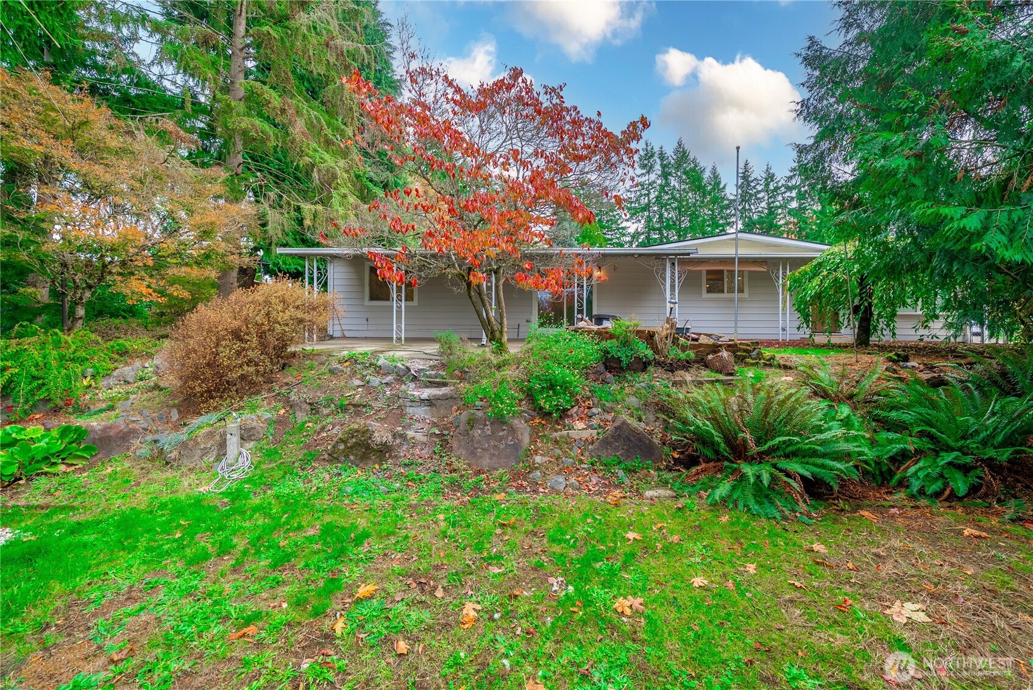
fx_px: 373
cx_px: 516
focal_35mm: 13
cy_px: 345
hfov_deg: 108.3
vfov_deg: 85.5
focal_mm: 13
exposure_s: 1/30
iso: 100
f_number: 7.1
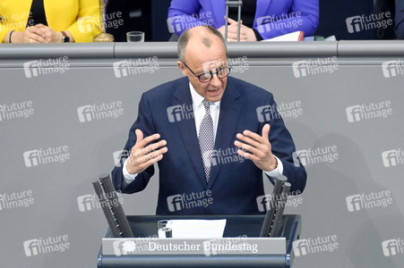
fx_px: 5607
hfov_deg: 4.1
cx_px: 202
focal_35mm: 500
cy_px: 134
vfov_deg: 2.7
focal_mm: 500
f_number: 5.6
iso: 10000
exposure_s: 1/400
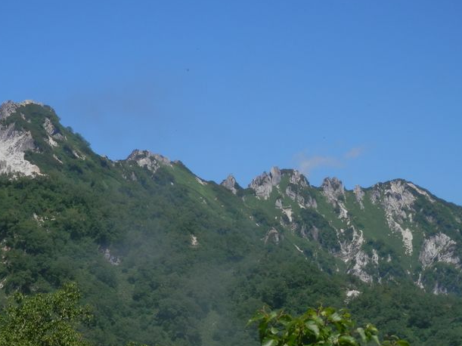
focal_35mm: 127
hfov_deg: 15.5
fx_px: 1695
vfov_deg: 11.7
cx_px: 171
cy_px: 218
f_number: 4.9
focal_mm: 17.3
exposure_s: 1/640
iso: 80
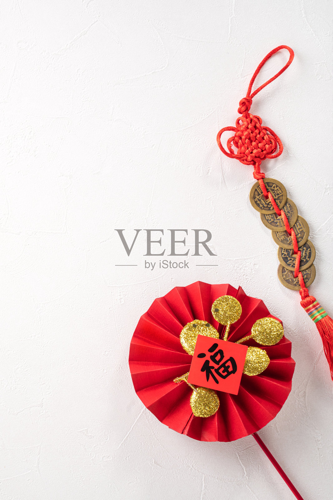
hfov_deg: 21.9
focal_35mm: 62
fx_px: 860
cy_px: 250
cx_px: 166
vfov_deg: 32.4
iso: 100
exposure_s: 1/160
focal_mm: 62
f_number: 13
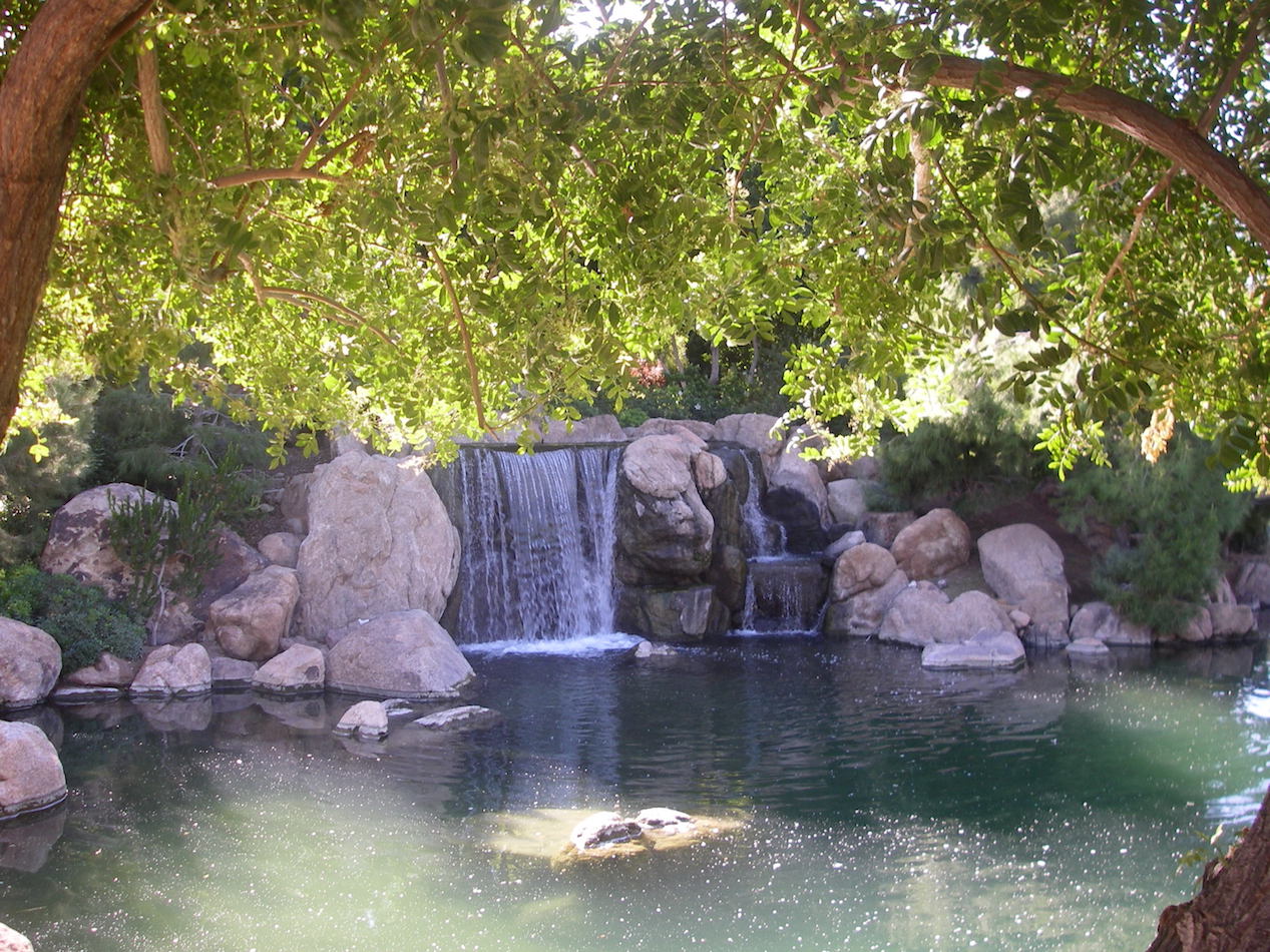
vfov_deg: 37.7
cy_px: 476
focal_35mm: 38
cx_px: 635
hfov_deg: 49.0
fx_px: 1394
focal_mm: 6.3
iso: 80
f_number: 3.3
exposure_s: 1/80
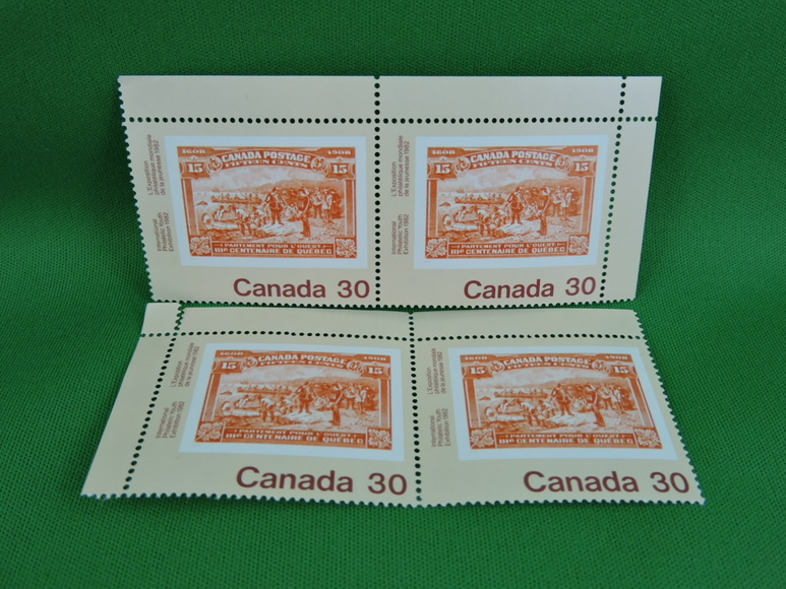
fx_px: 681
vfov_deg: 46.8
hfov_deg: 60.0
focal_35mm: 30
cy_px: 294
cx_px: 393
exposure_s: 1/125
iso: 220
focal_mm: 5.4
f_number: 3.5
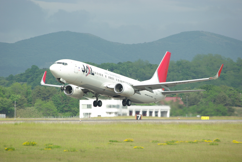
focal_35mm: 300
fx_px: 2019
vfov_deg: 4.6
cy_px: 81
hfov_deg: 6.9
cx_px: 121
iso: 160
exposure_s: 1/400
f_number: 8
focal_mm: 200
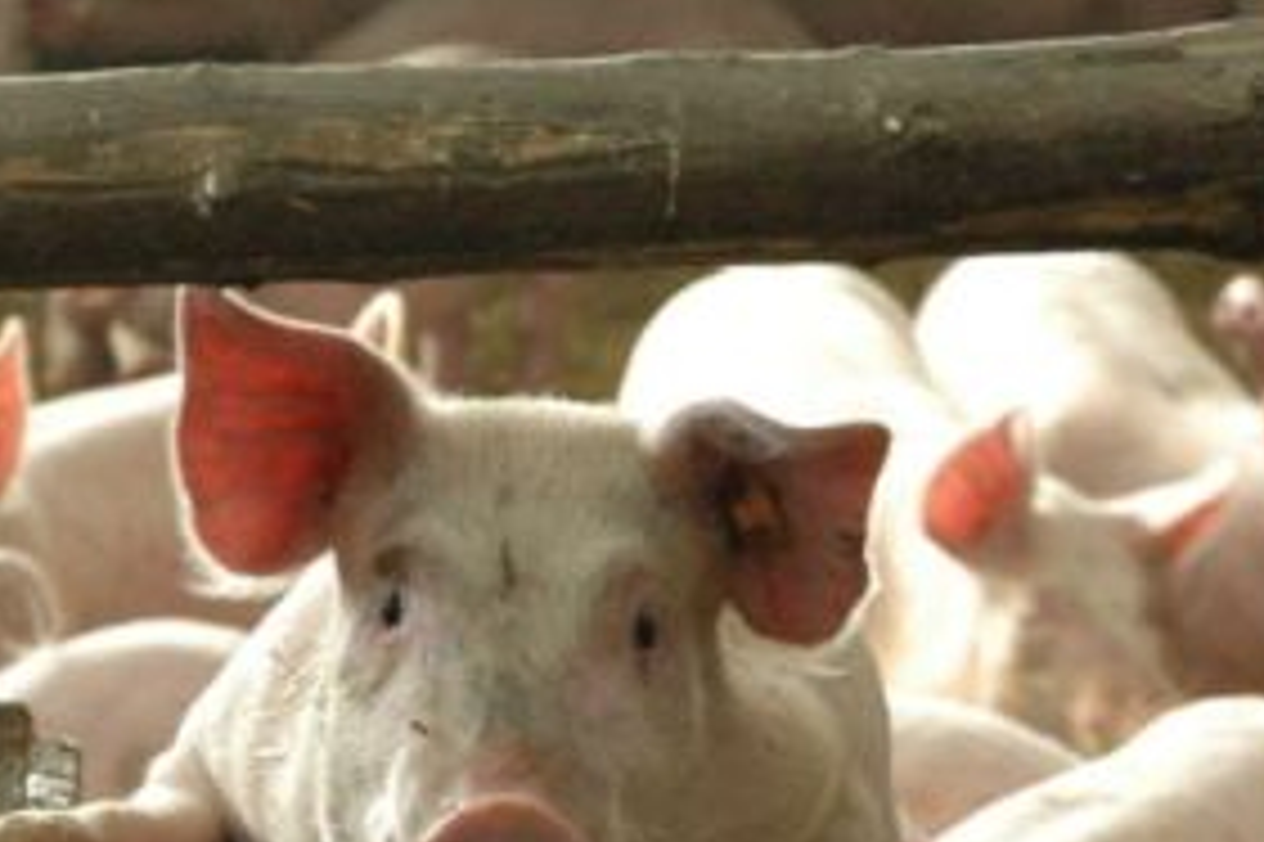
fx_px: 6737
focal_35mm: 192
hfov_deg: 10.7
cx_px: 495
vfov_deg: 7.1
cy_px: 687
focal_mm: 48
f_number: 4.5
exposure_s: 1/30
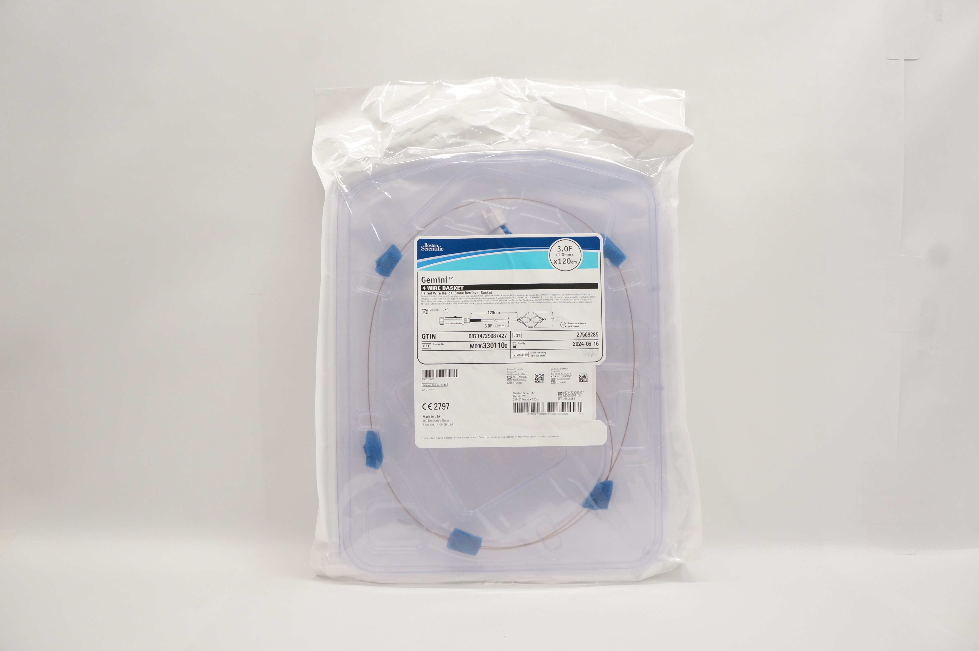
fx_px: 733
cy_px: 326
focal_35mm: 27
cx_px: 490
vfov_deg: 47.8
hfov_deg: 67.4
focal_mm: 18
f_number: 6.3
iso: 800
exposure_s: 1/160
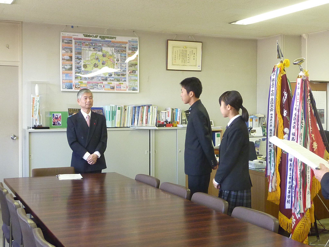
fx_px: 456
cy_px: 124
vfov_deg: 30.3
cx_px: 164
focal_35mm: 48
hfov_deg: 39.7
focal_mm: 4.4
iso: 200
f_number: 3.3
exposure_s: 1/30
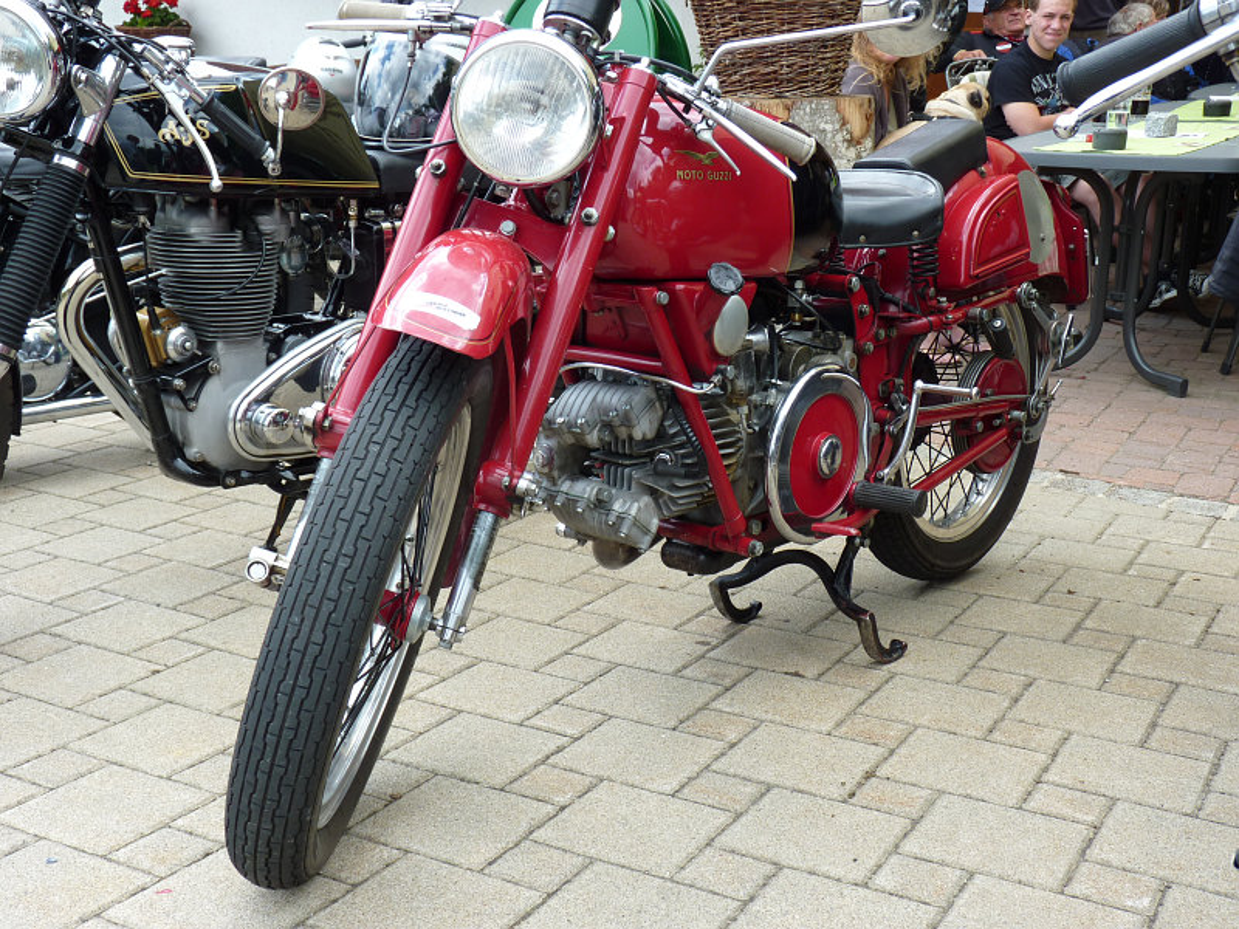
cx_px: 620
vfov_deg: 34.3
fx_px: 1503
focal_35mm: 42
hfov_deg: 44.8
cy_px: 464
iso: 80
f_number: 3.6
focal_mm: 7.4
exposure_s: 1/125
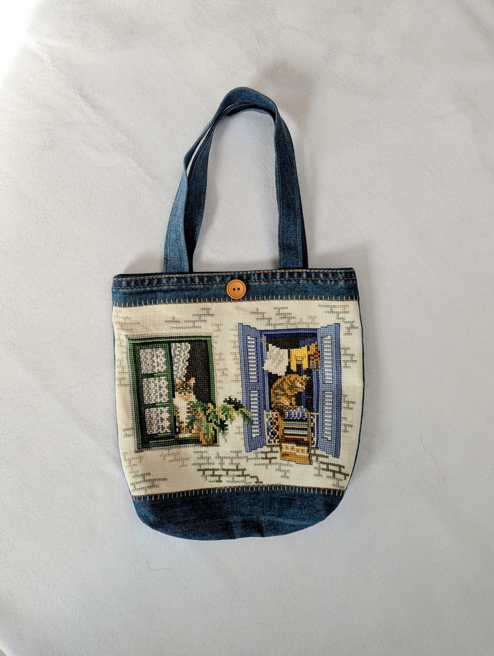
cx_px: 247
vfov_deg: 71.5
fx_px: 455
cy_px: 328
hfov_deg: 56.9
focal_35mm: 24
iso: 28
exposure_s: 1/151
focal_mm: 6.81
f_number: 1.85
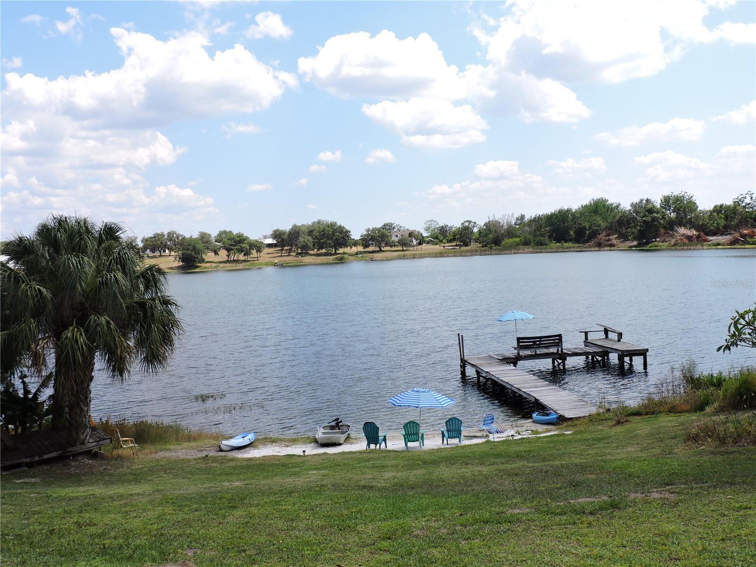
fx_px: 721
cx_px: 378
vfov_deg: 42.9
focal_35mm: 33
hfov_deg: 55.4
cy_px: 284
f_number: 3.2
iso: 100
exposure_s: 1/800
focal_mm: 5.9
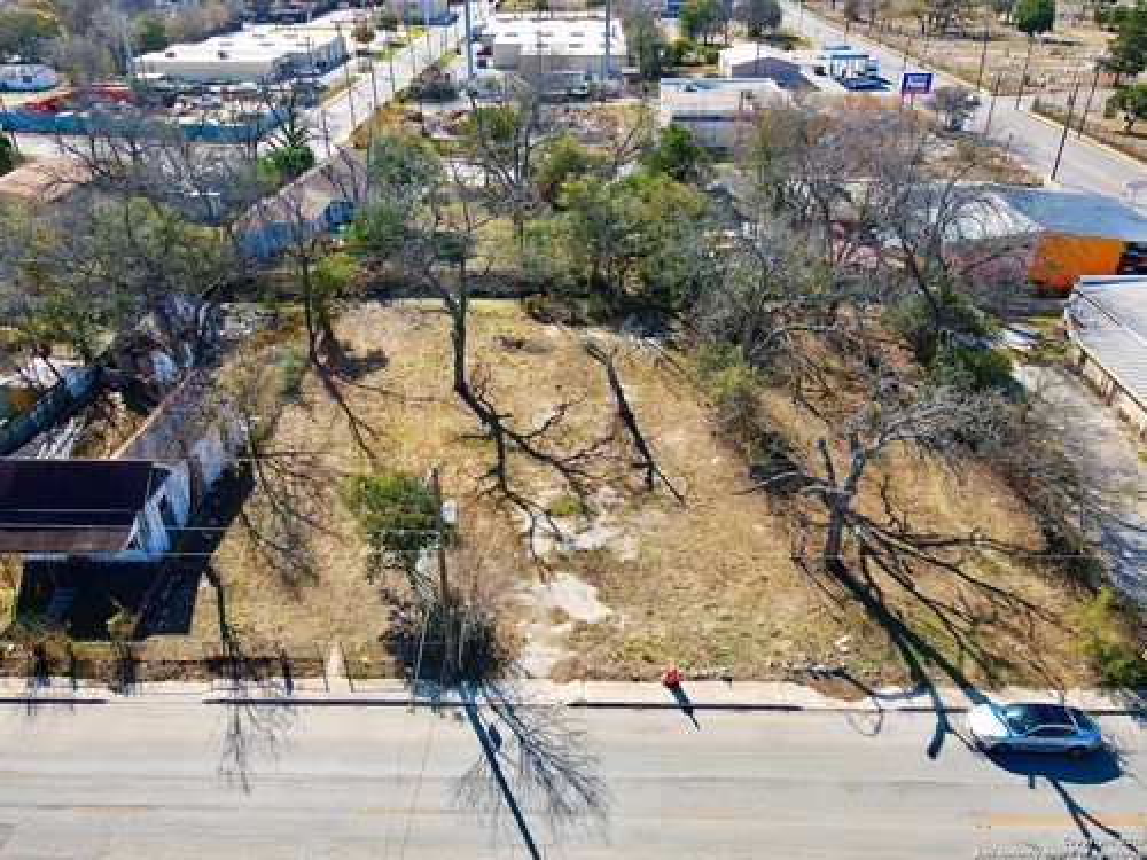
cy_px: 430
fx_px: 795
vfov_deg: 56.8
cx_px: 574
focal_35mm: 24
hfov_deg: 71.6
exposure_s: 1/320
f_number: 2.8
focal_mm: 4.5
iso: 100
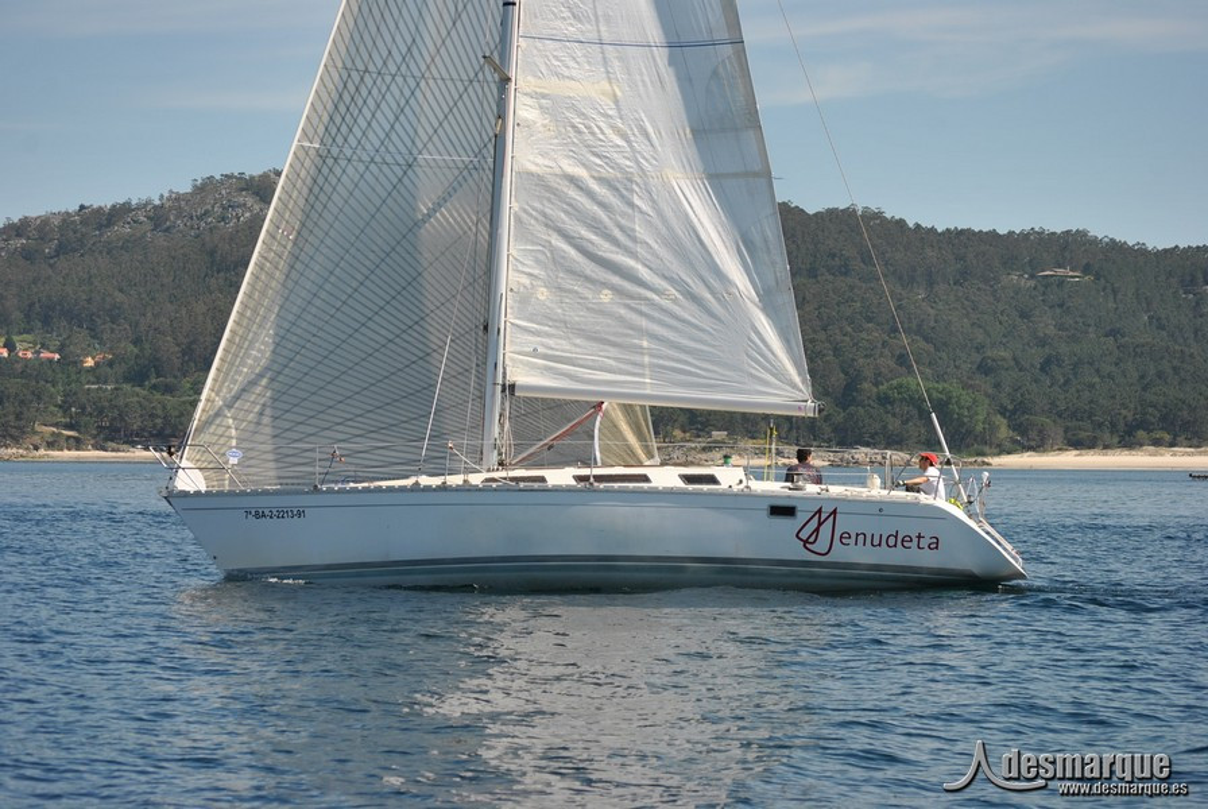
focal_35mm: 108
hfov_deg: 18.9
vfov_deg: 12.7
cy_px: 404
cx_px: 604
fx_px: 3629
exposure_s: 1/500
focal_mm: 72
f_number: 5.6
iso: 100
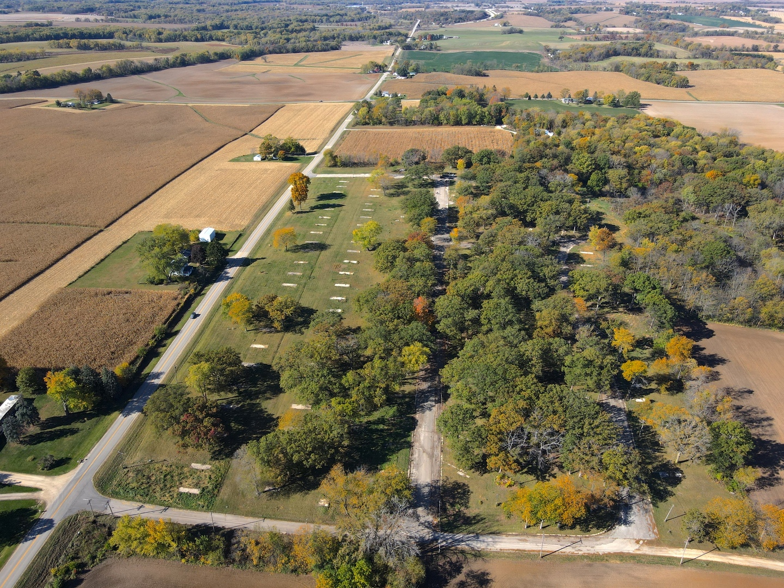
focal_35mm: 24
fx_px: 544
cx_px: 392
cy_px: 294
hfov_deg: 71.6
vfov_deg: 56.8
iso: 100
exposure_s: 1/500
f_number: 2.8
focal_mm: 4.5
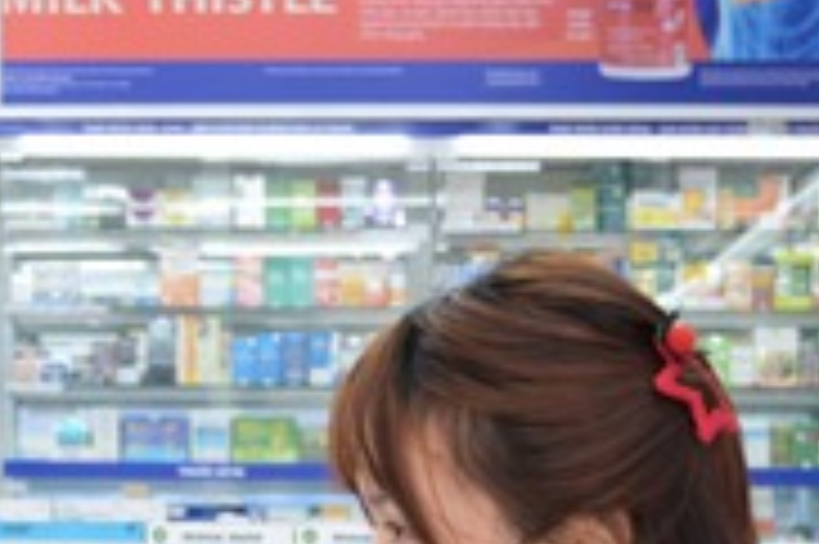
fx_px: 2477
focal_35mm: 109
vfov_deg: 12.2
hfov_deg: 18.2
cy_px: 717
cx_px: -45
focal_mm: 31
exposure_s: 1/160
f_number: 4
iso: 250
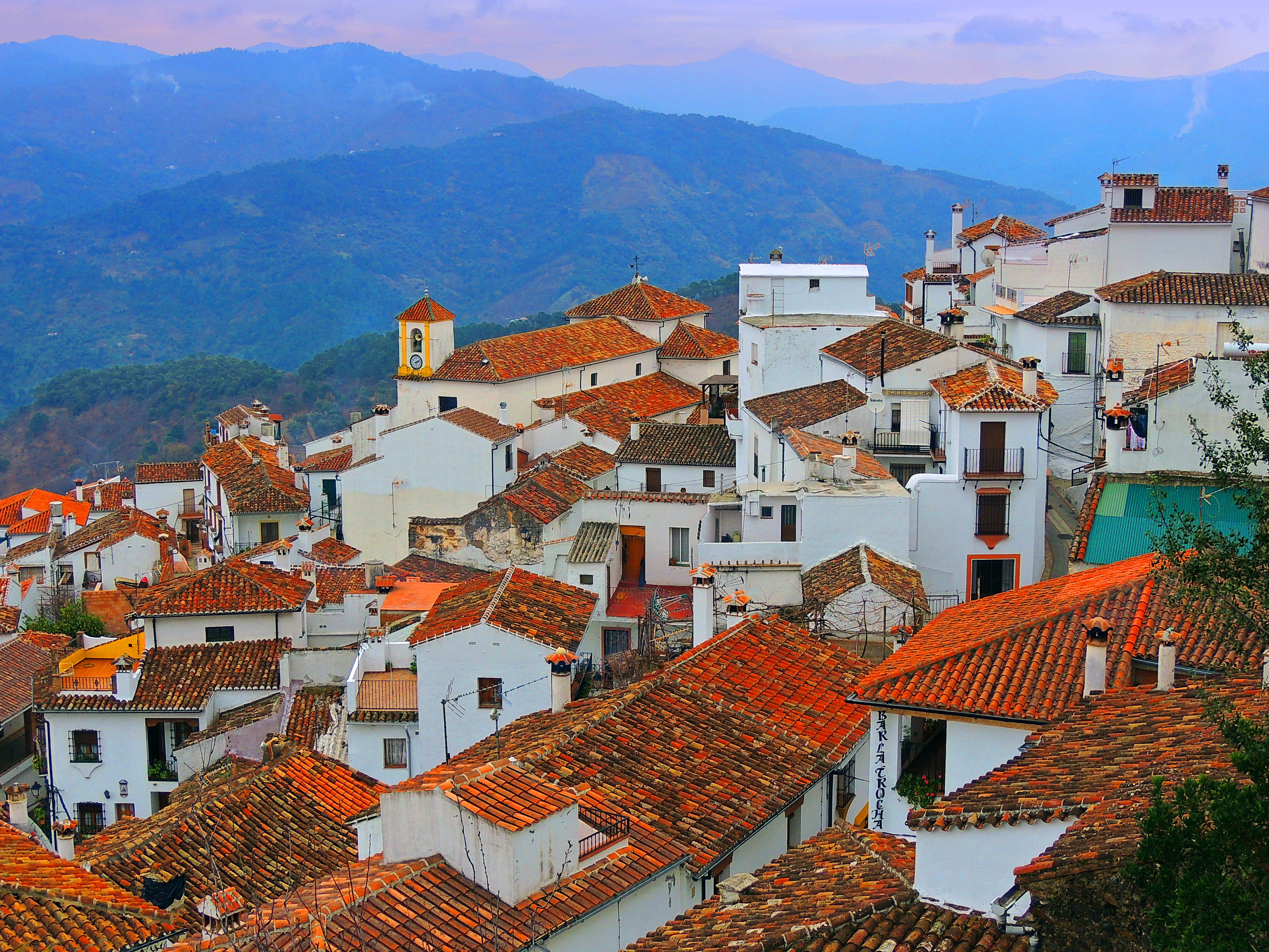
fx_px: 1833
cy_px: 476
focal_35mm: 50
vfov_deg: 29.1
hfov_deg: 38.2
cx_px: 634
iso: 100
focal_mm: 8.9
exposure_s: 1/640
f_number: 3.6
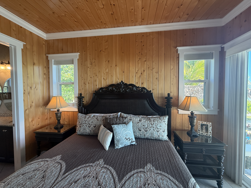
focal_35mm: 14
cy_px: 94
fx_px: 102
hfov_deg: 102.1
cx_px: 126
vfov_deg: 85.7
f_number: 2.2
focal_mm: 2.22
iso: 160
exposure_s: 1/120
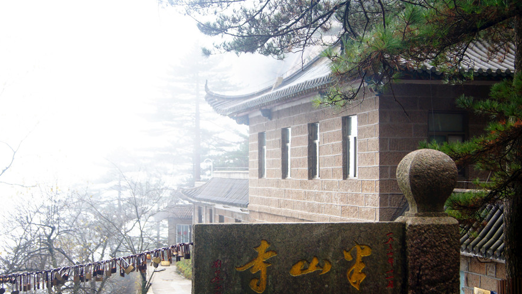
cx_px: 260
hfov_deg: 37.5
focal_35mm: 56
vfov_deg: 21.6
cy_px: 155
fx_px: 769
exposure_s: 1/160
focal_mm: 35
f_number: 5
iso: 320
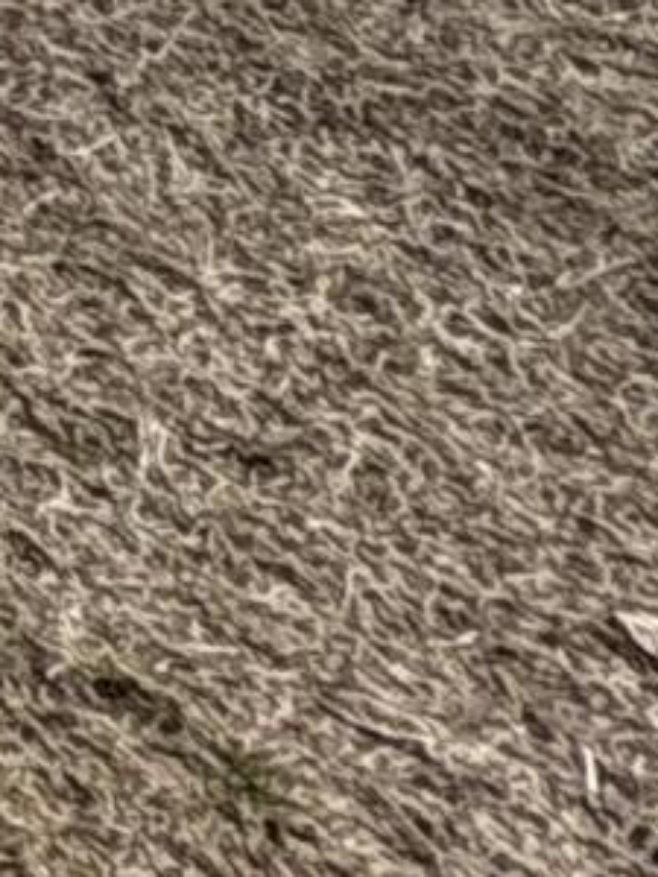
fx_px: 3548
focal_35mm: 140
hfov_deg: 5.6
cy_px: -2073
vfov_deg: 9.4
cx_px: -3030
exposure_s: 1/2415
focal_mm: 2.22
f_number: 2.2
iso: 50
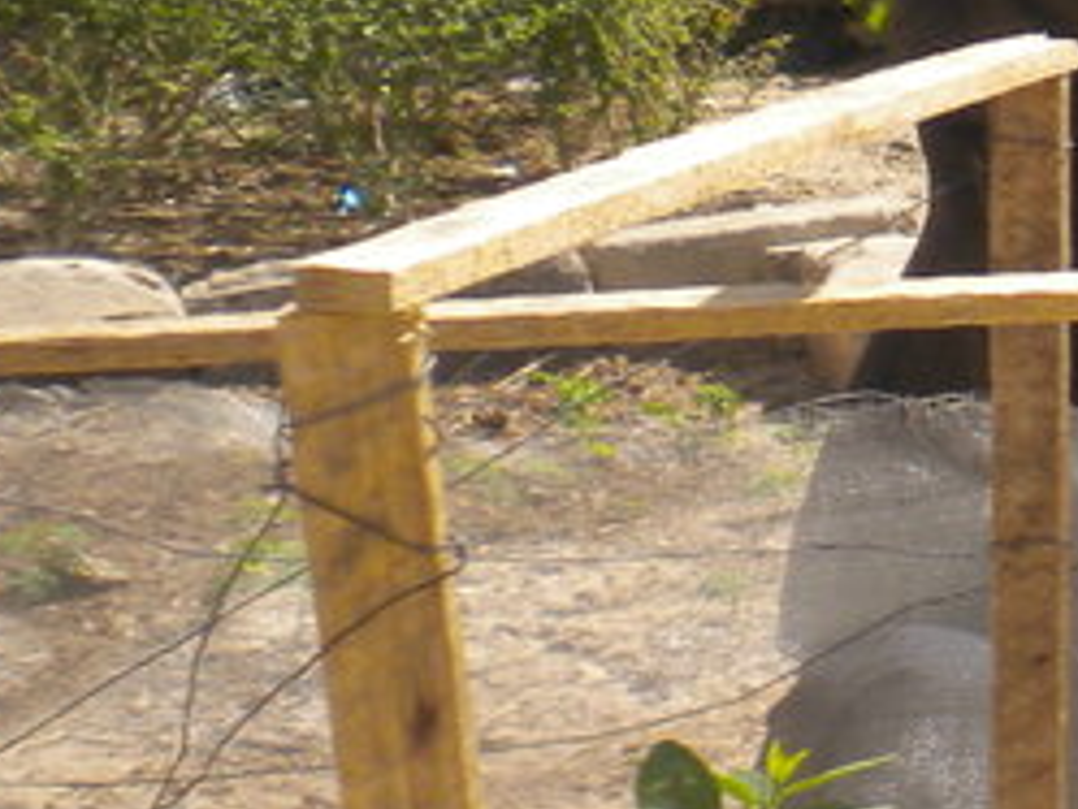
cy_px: 645
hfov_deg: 12.3
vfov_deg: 10.3
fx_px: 4487
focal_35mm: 144
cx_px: 2082
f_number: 4.6
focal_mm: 6.3
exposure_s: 1/402
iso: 80
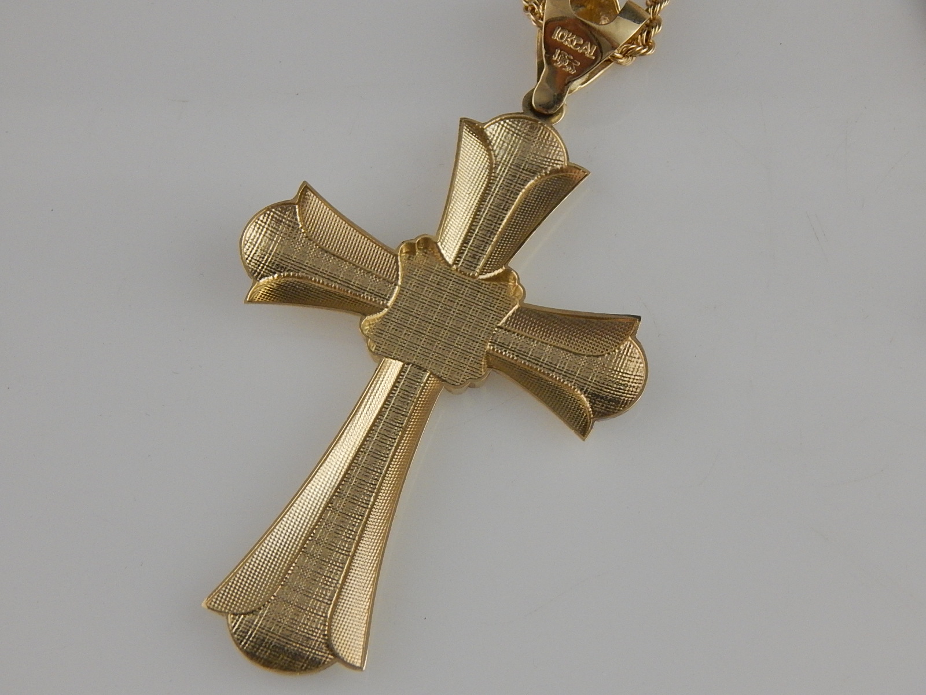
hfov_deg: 18.9
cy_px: 348
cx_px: 463
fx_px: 2782
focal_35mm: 104
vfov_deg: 14.2
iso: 400
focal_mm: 18.7
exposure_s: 1/100
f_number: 4.5
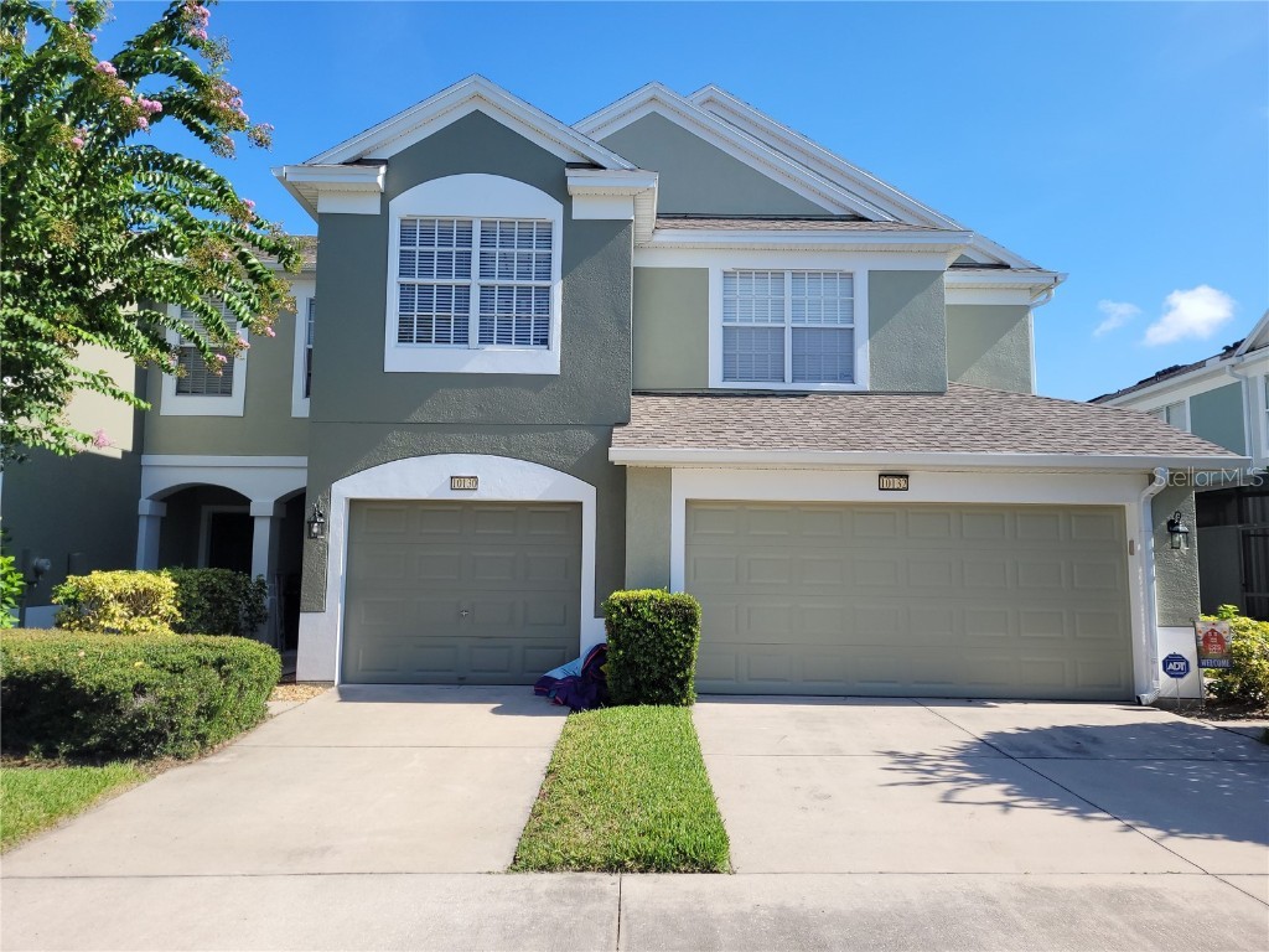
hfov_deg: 67.3
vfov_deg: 53.1
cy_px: 476
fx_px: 953
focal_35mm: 26
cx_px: 634
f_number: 1.8
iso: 40
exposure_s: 1/1723
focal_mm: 5.4
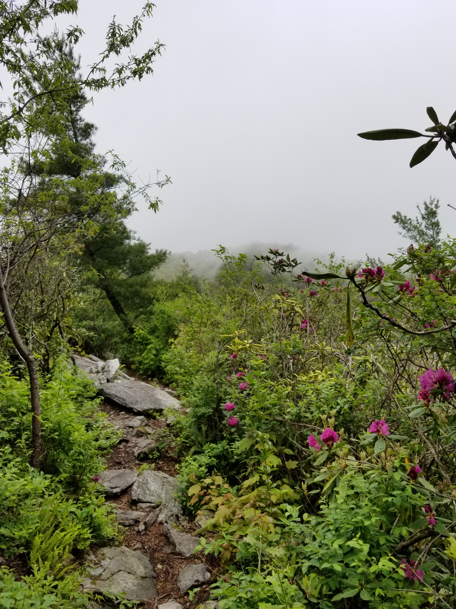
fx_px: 492
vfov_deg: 63.4
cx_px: 242
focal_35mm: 28
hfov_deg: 49.7
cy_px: 322
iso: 50
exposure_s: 1/1712
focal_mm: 4.25
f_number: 1.7
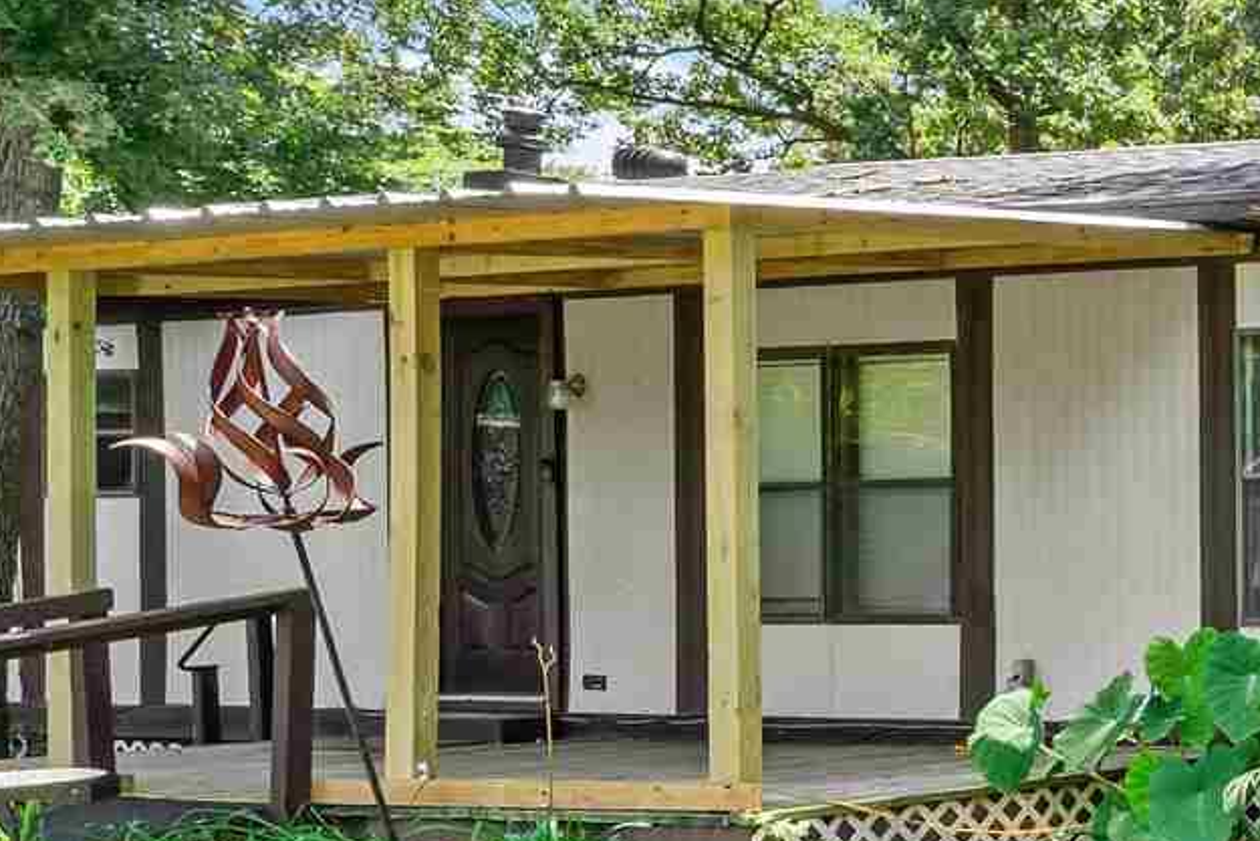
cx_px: 2246
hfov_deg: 21.9
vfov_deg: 20.9
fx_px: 2065
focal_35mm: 59
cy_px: 1096
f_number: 9
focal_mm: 12
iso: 500
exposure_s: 1/125
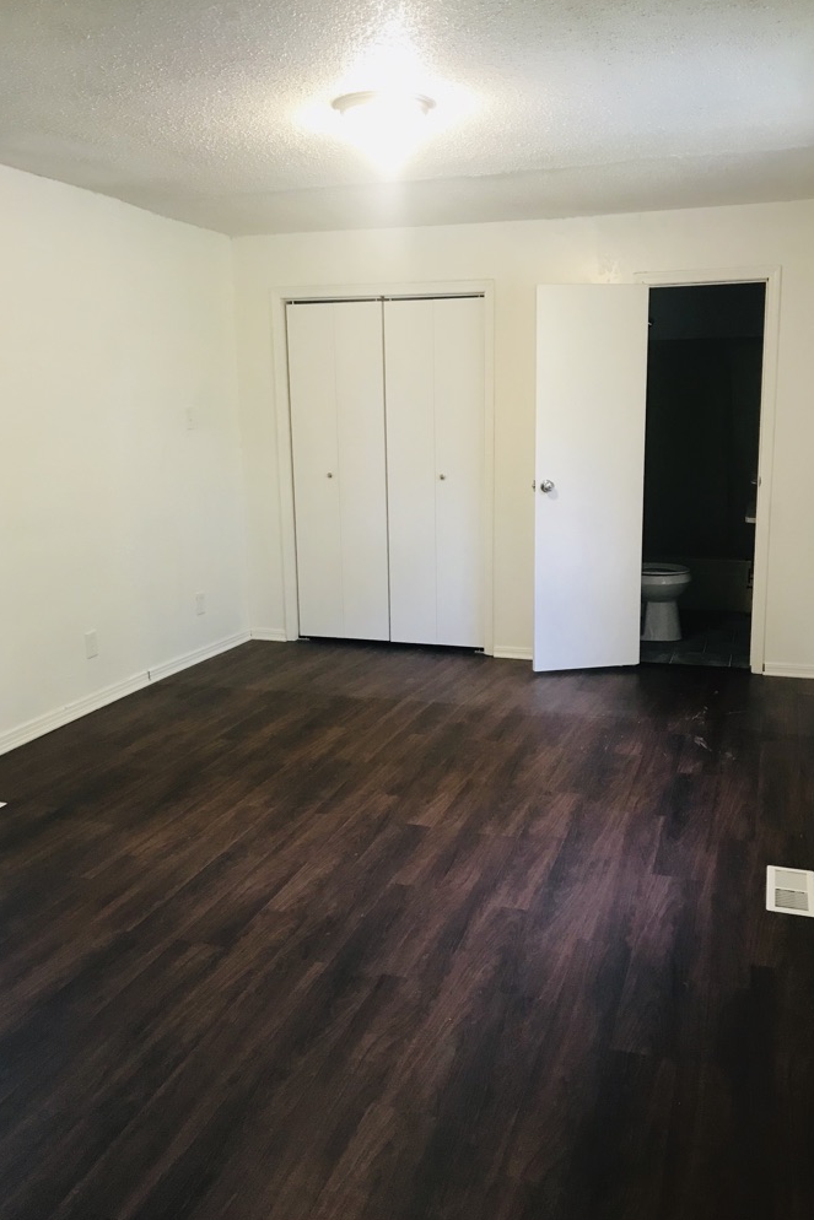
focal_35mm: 30
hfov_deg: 43.6
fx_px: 1017
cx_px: 425
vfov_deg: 61.9
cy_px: 605
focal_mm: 3.99
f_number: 1.8
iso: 40
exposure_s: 1/15
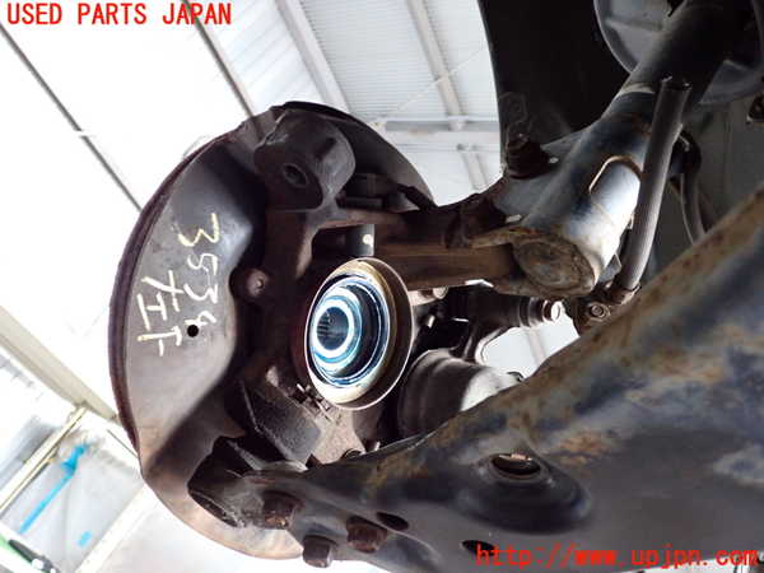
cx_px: 382
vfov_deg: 44.2
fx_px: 706
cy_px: 286
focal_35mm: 32
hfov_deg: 56.8
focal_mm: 5.79
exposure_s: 1/125
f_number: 2.4
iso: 640
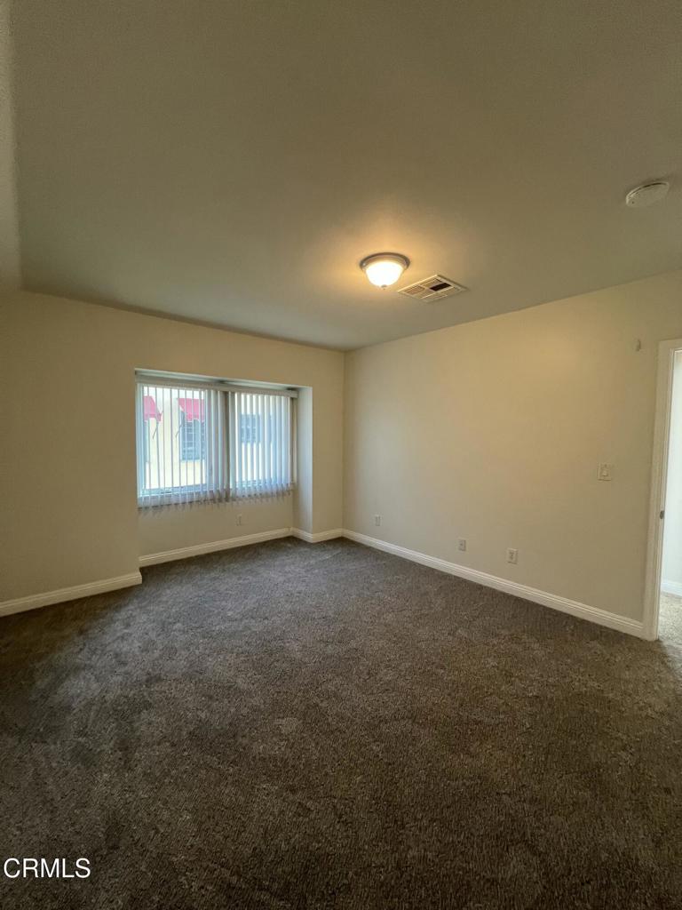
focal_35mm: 13
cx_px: 341
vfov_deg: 106.2
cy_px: 455
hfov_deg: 89.9
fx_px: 341
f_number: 1.8
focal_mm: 1.57
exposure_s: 1/120
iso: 200
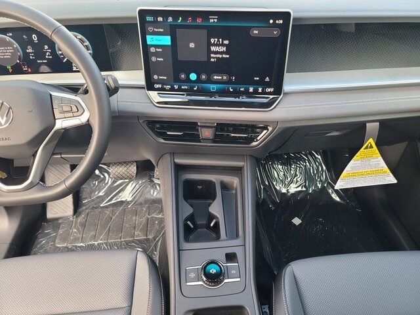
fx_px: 303
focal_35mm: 25
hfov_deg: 69.4
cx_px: 210
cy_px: 158
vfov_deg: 54.9
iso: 125
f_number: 1.8
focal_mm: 7
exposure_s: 1/60
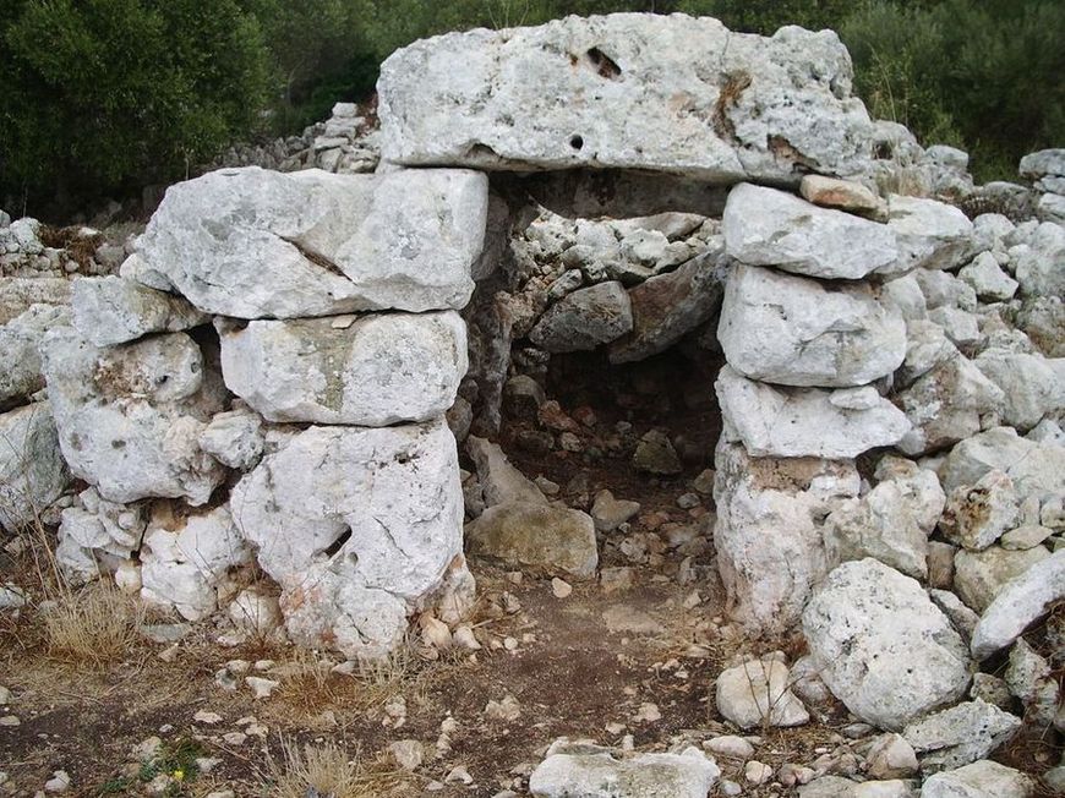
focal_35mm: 35
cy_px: 399
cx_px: 532
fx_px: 1077
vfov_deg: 40.7
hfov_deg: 52.6
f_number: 4.3
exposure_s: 1/200
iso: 50
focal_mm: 5.8
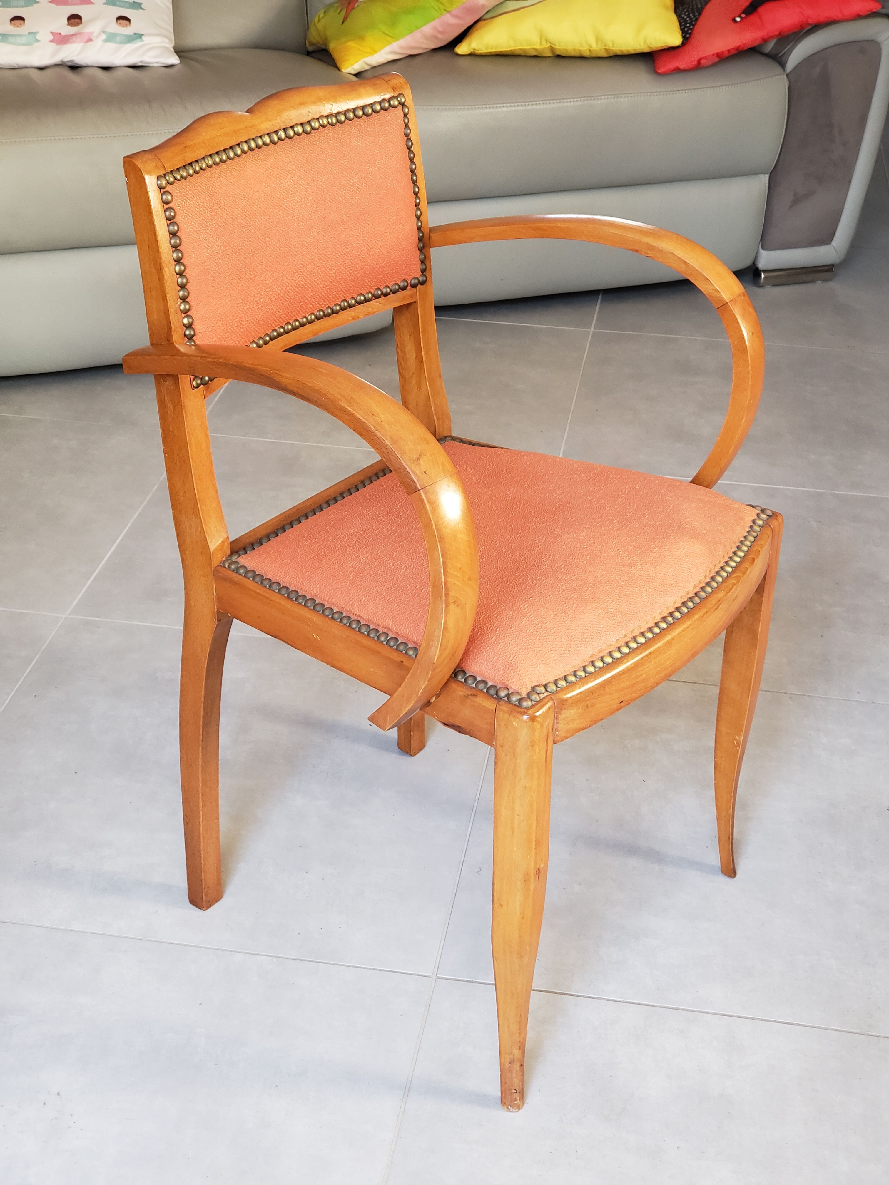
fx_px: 1781
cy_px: 592
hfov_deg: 28.0
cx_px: 444
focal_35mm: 52
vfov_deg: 36.8
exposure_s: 1/30
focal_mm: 6
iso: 160
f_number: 2.4
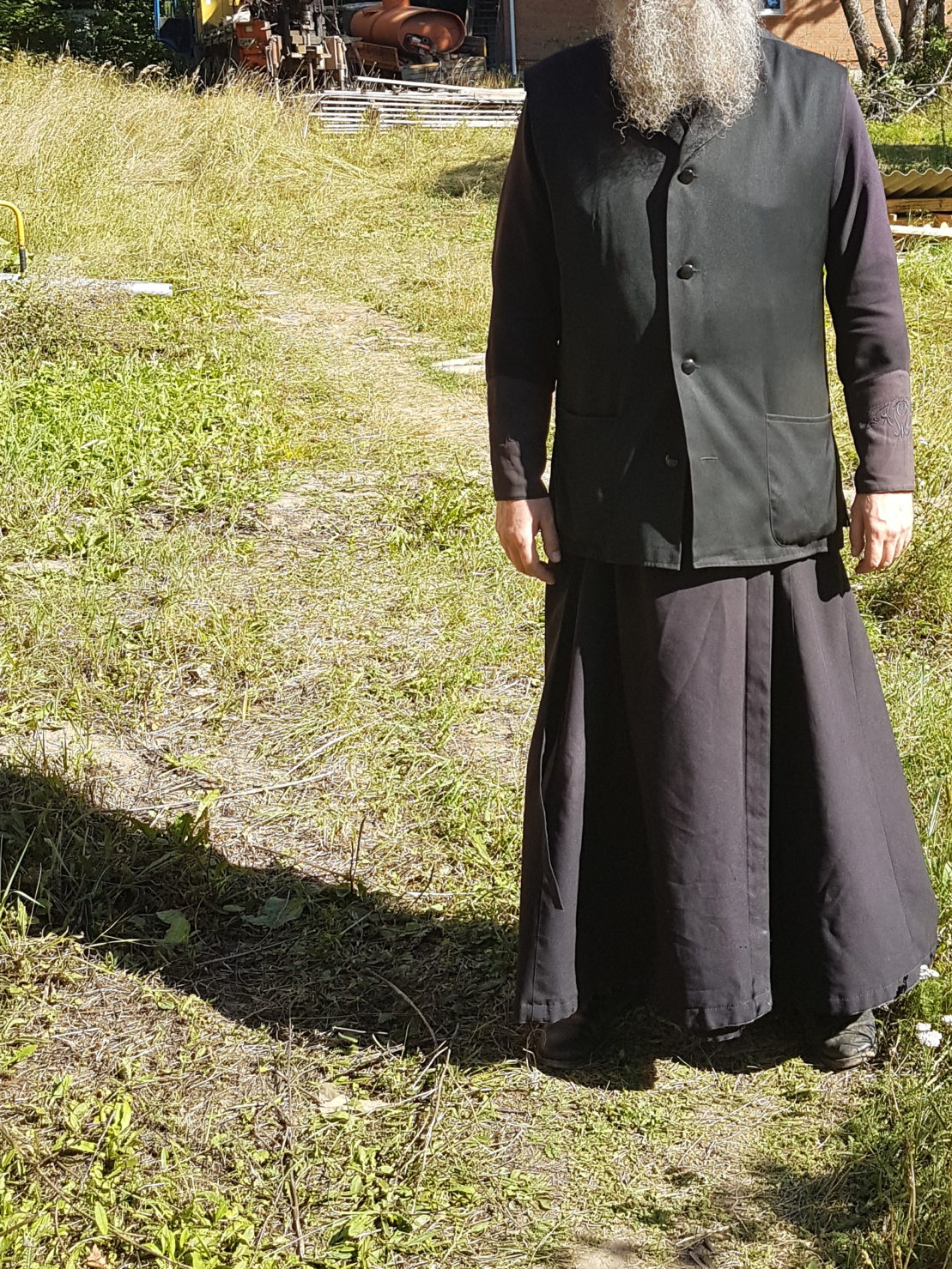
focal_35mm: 45
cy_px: 346
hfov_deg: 31.3
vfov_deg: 41.1
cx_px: 774
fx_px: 1650
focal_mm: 4.2
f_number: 1.7
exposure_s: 1/820
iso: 40
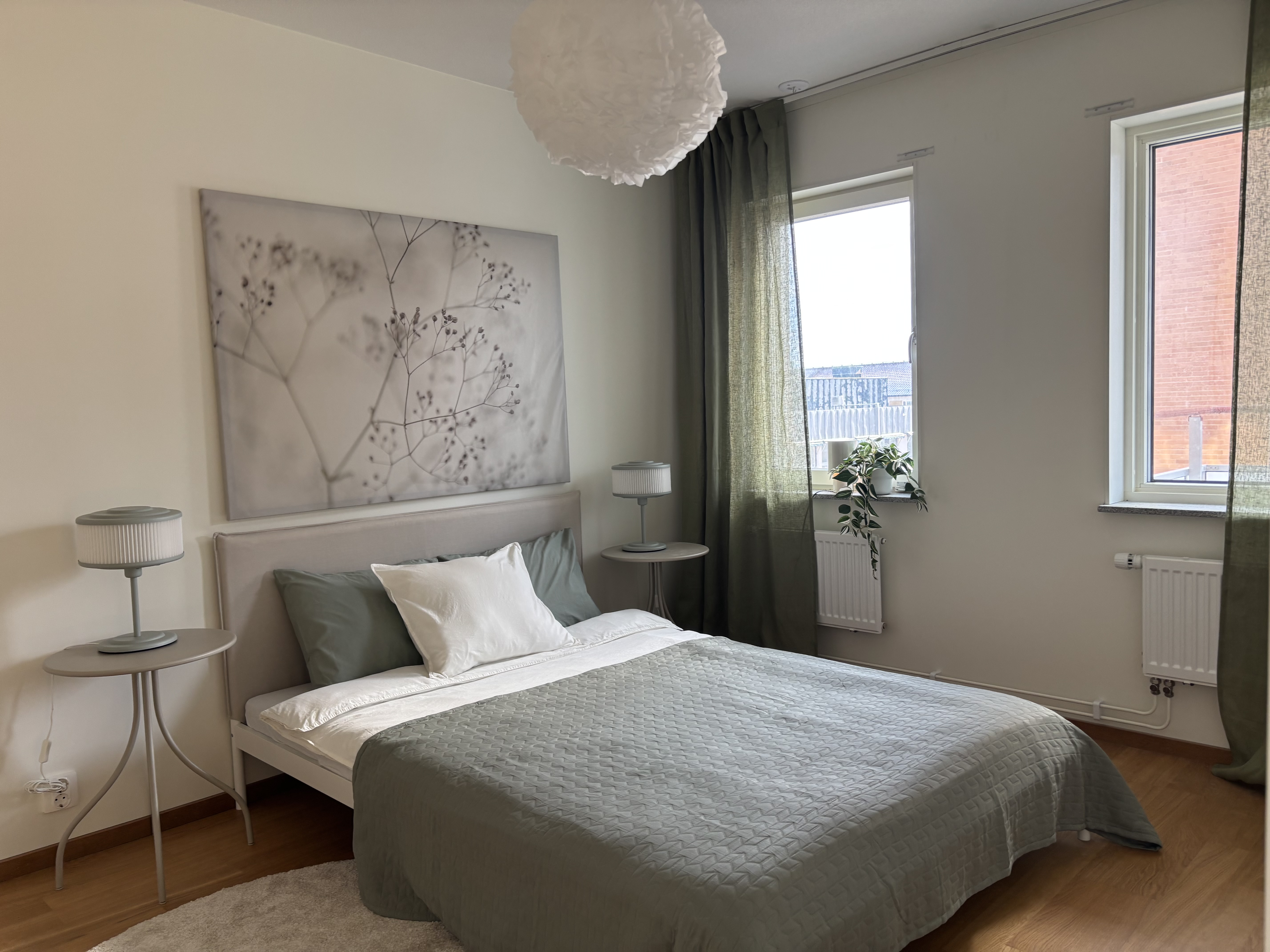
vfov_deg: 53.1
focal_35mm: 26
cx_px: 635
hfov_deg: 67.3
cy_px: 476
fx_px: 954
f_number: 1.6
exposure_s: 1/121
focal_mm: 5.96
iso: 80
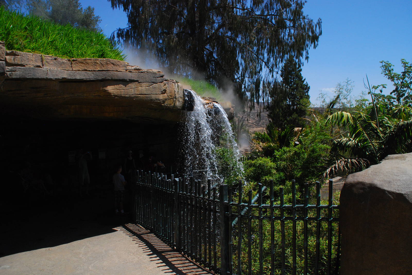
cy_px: 138
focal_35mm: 27
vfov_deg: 48.0
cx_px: 206
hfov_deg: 67.3
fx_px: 309
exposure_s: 1/640
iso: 500
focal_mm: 18
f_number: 13
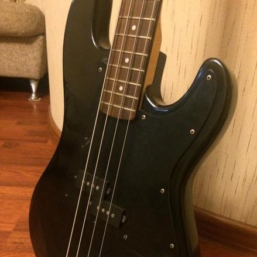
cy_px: 168
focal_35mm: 35
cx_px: 126
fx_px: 294
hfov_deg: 47.2
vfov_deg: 46.6
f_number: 2.2
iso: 500
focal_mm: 4.15
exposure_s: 1/17
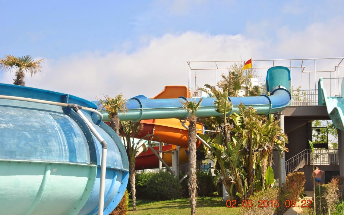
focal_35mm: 80
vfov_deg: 16.3
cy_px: 105
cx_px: 172
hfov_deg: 25.8
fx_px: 750
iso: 100
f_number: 7.1
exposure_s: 1/250
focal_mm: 52
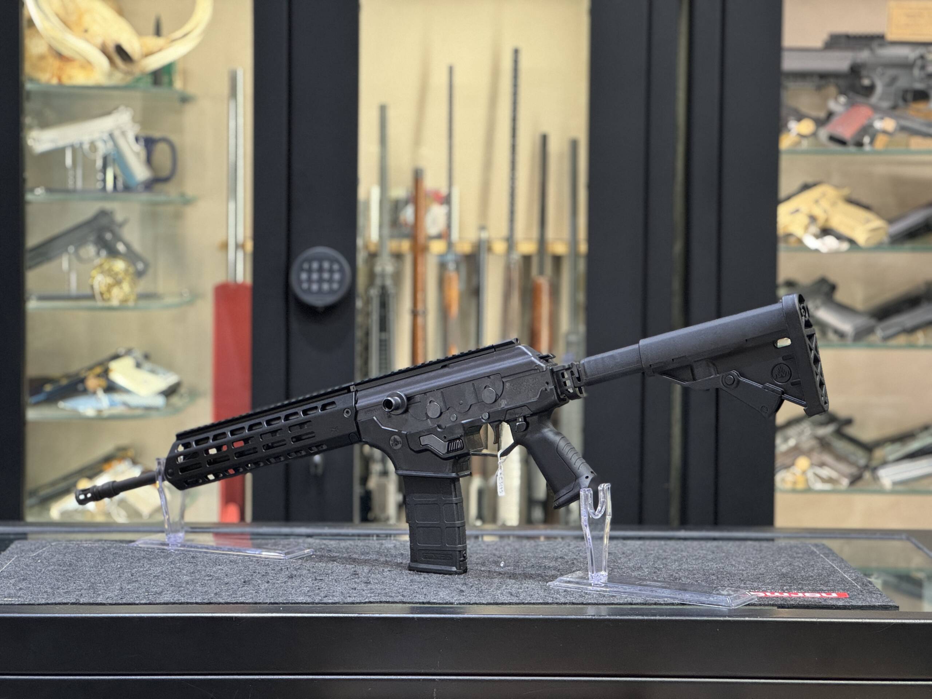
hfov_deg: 25.3
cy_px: 350
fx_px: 2073
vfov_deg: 19.1
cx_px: 466
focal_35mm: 77
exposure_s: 1/50
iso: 500
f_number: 2.8
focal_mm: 9
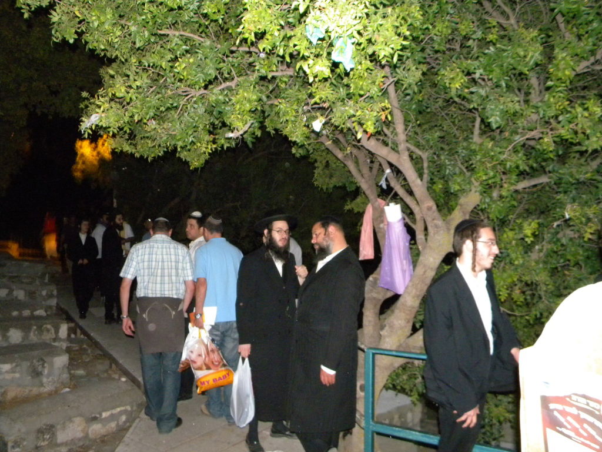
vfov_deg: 49.7
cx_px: 301
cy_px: 226
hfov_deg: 63.4
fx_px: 487
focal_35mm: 28
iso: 620
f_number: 3.5
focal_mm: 5
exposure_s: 1/26
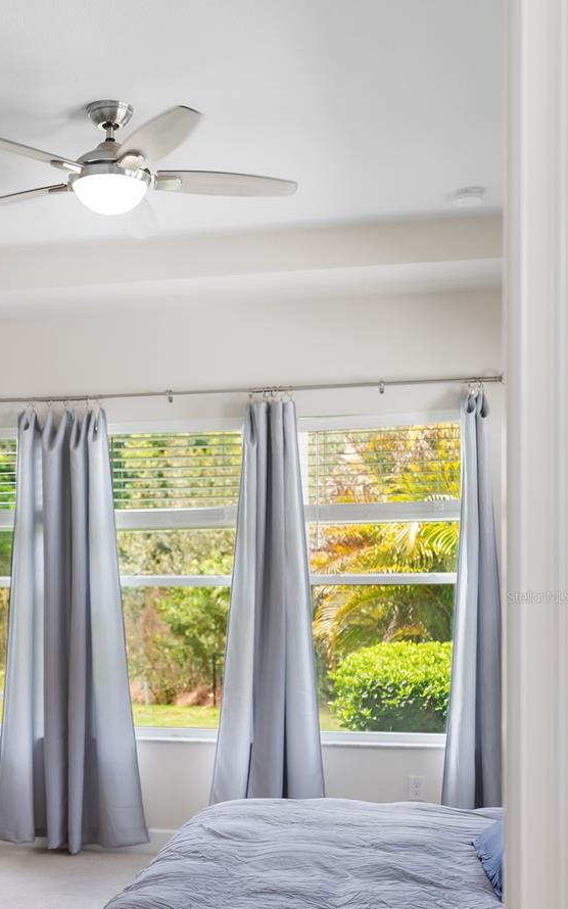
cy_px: 596
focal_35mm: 44
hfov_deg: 28.9
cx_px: 166
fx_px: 1090
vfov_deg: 44.7
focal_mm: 32
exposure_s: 1/125
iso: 320
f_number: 2.8
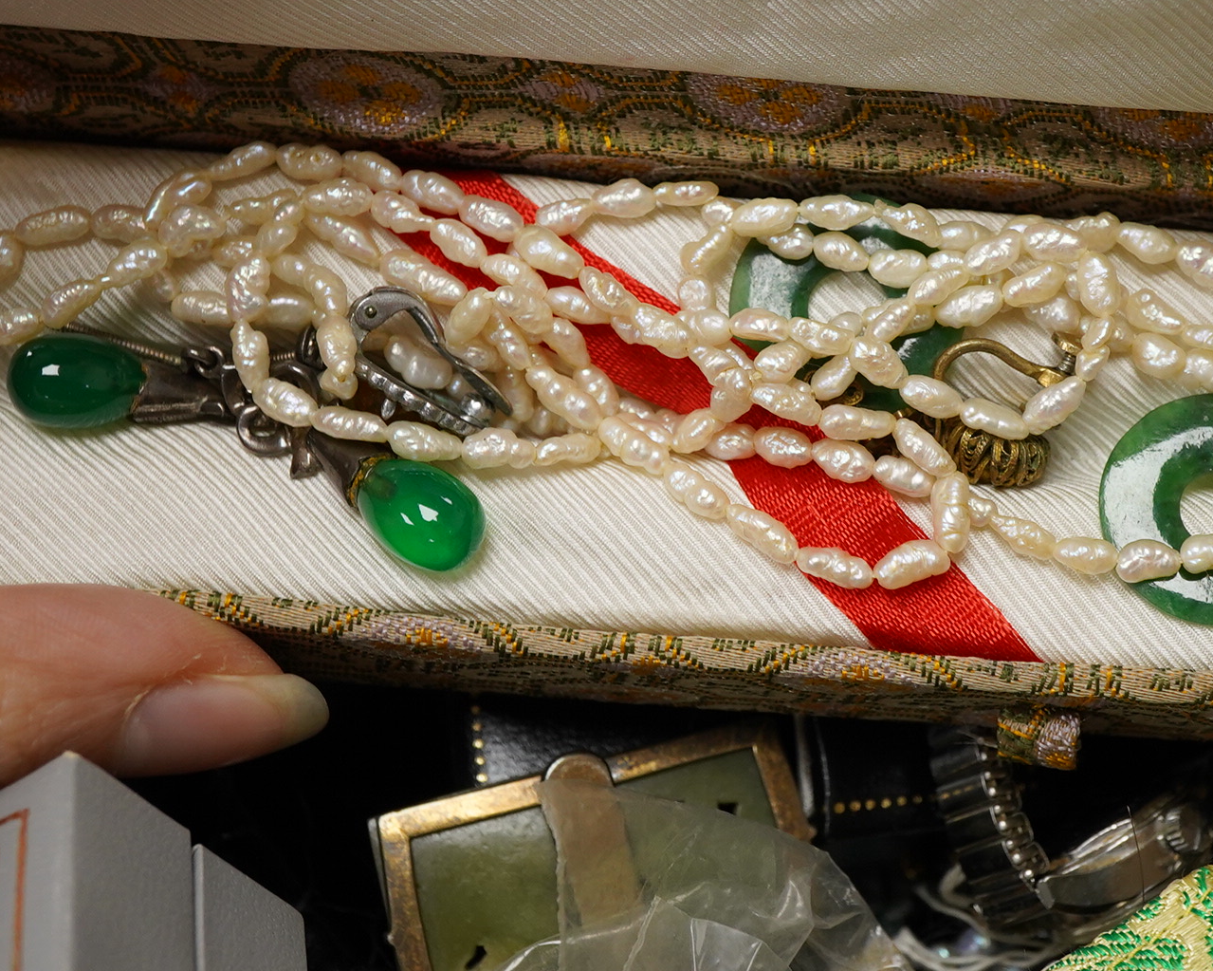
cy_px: 371
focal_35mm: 65
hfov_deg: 29.0
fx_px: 2333
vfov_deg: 23.4
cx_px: 802
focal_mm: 30
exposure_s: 1/125
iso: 1250
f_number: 11
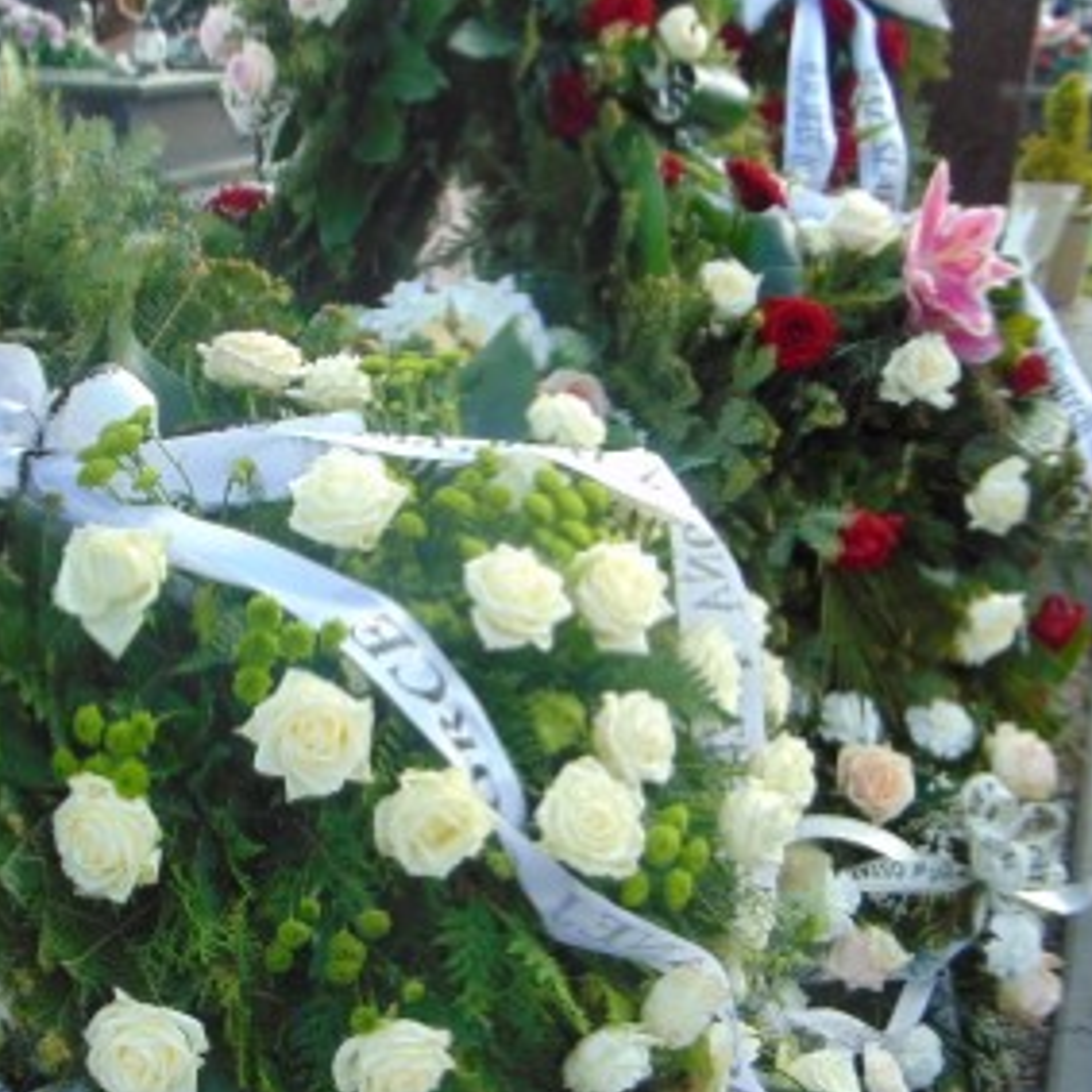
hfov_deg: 33.5
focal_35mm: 50
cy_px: 768
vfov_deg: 33.6
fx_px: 1785
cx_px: 301
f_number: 3
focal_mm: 4.5
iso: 80
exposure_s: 1/320
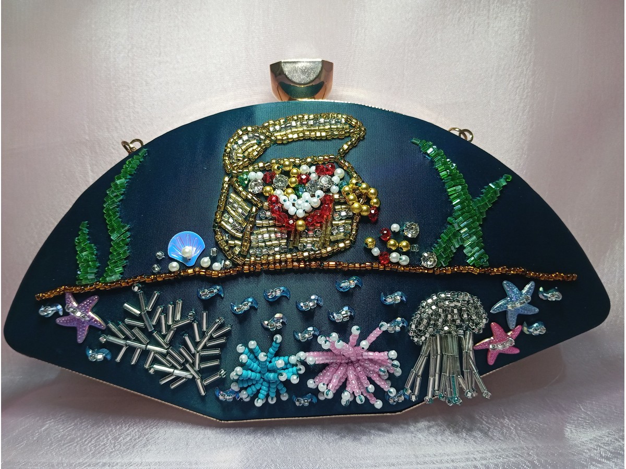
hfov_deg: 63.4
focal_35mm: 28
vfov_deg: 49.7
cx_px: 313
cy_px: 234
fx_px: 506
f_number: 1.8
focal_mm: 4.25
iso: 206
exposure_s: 1/50
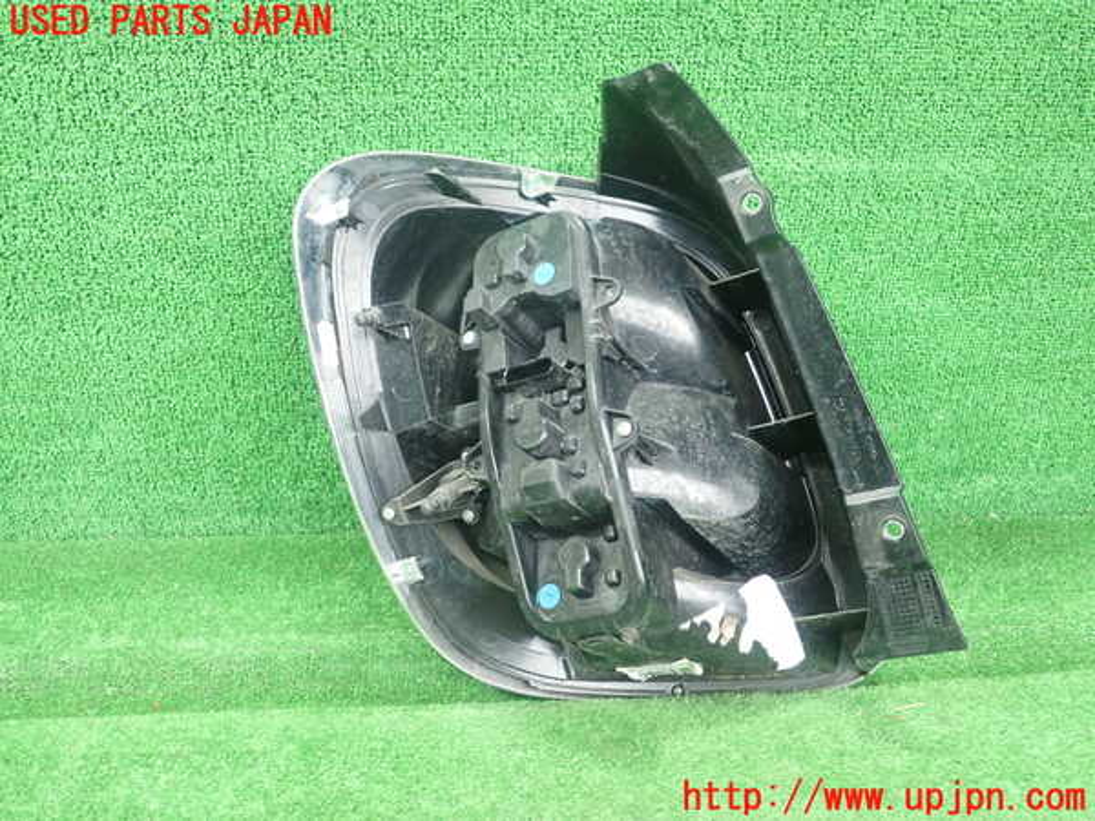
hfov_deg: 60.0
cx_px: 548
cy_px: 410
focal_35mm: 30
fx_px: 949
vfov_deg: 46.8
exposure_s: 1/125
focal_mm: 5.5
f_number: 2.3
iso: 800
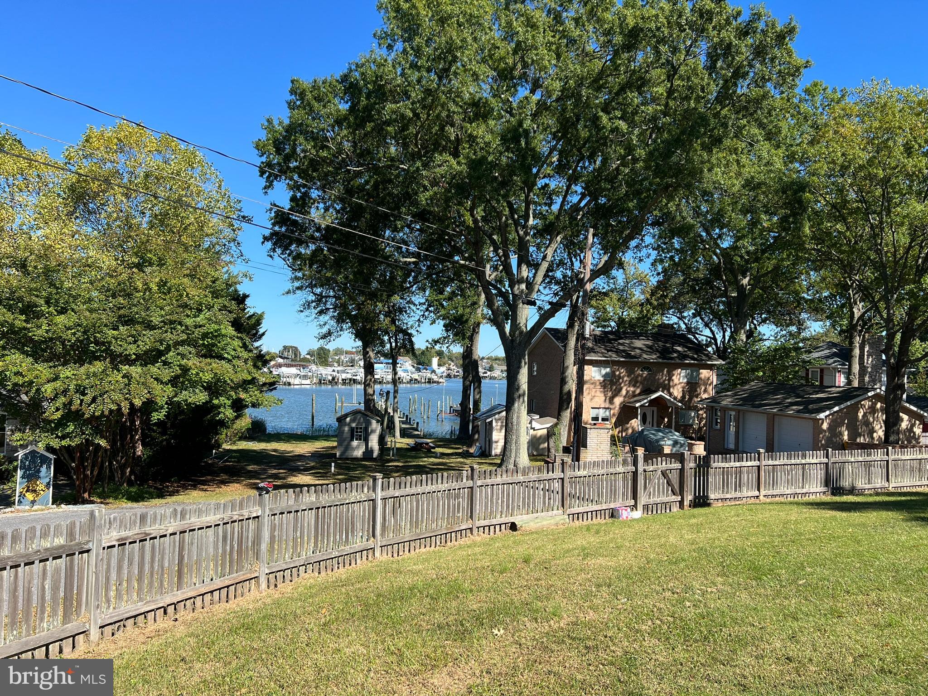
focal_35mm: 26
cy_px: 348
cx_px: 464
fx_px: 697
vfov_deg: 53.1
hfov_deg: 67.3
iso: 50
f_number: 1.5
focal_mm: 5.7
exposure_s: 1/2208
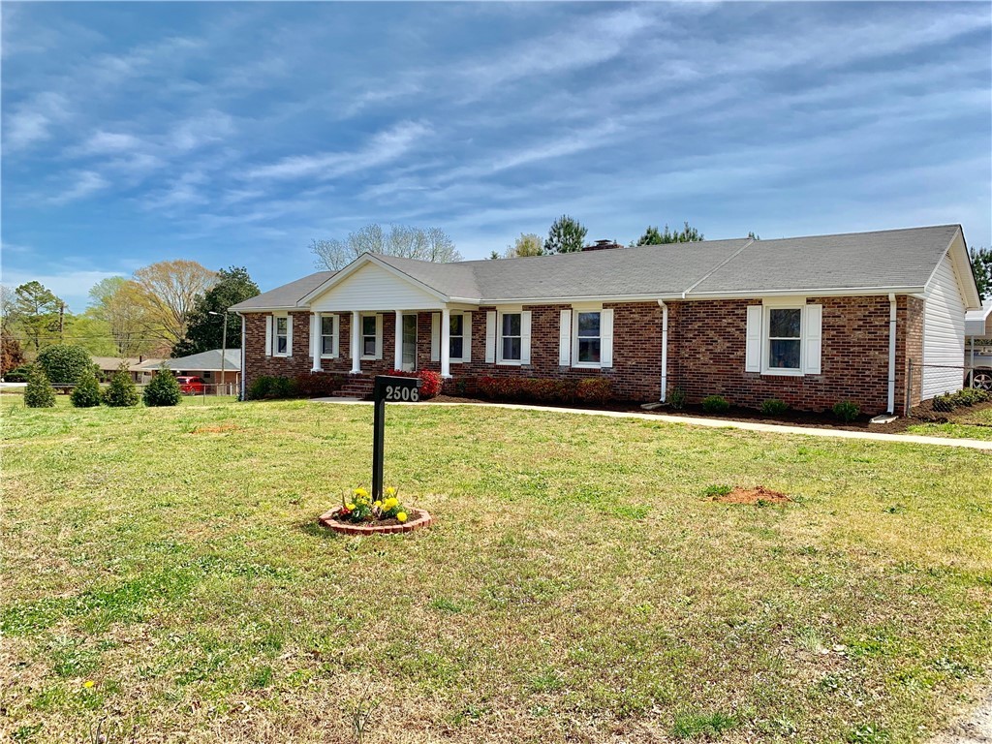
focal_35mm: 26
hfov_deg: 67.3
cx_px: 496
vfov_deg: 53.1
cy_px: 372
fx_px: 745
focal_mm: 4.25
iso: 25
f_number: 1.8
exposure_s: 1/1447
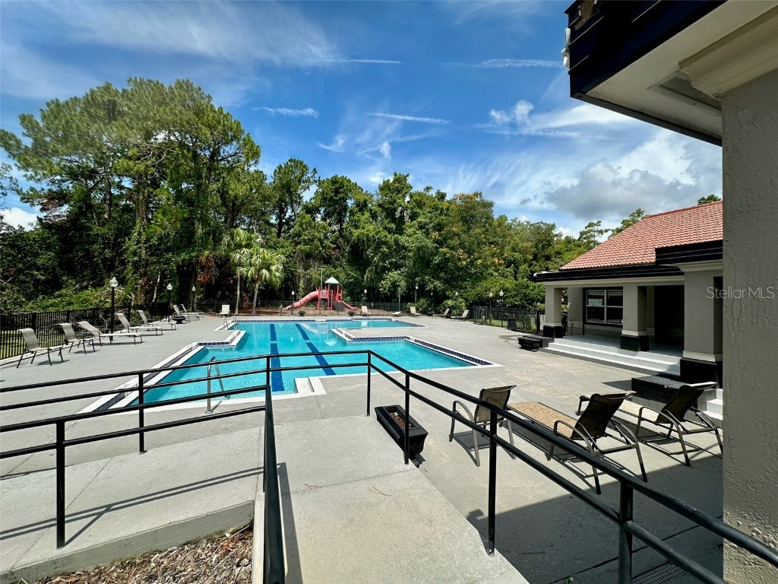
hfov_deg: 102.1
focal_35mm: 14
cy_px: 292
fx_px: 315
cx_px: 389
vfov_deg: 85.7
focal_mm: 2.22
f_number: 2.2
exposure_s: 1/1742
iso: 50
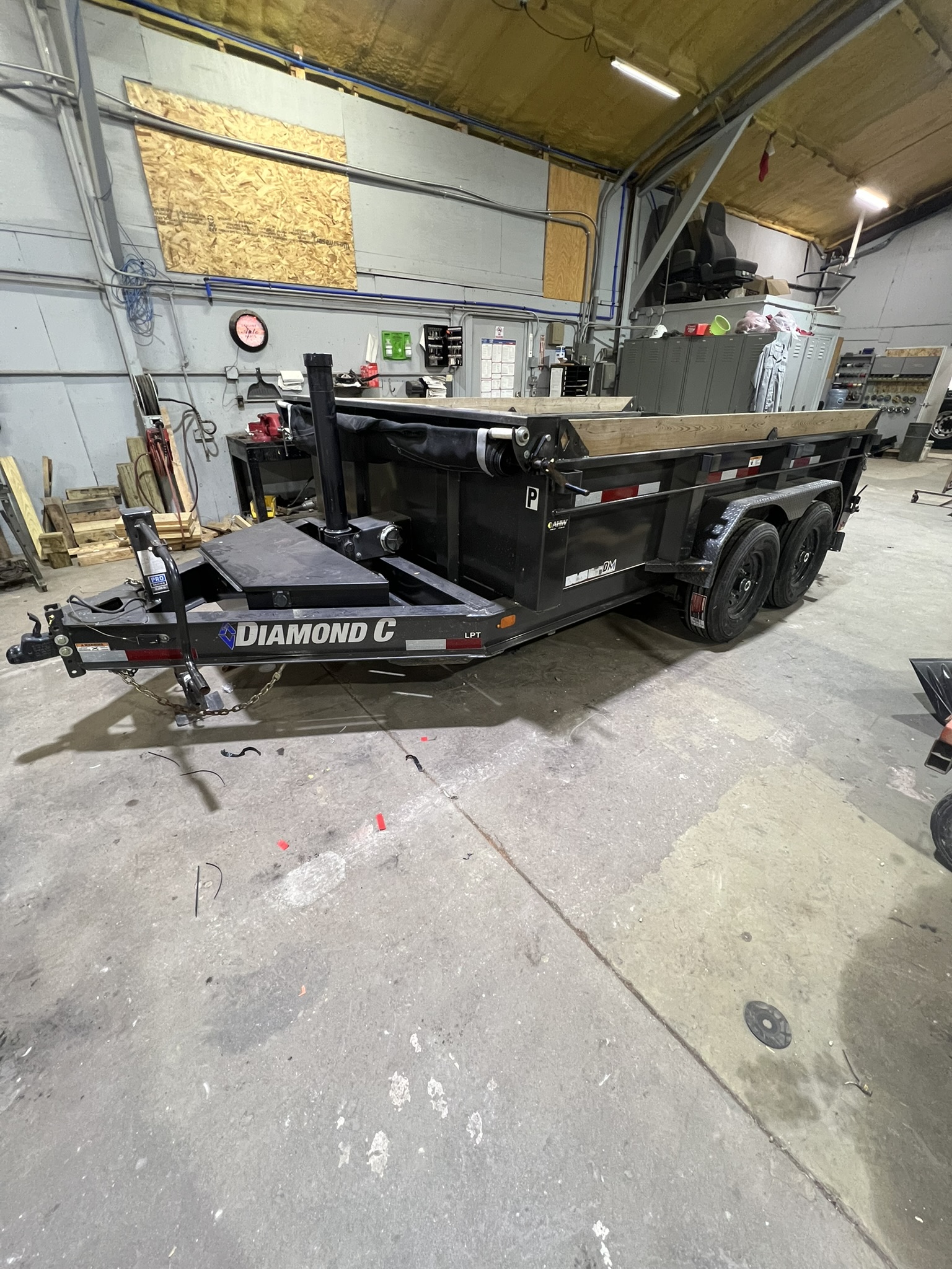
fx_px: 477
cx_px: 476
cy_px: 634
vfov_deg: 106.2
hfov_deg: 89.9
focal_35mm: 13
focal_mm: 1.57
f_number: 1.8
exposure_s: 1/60
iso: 320
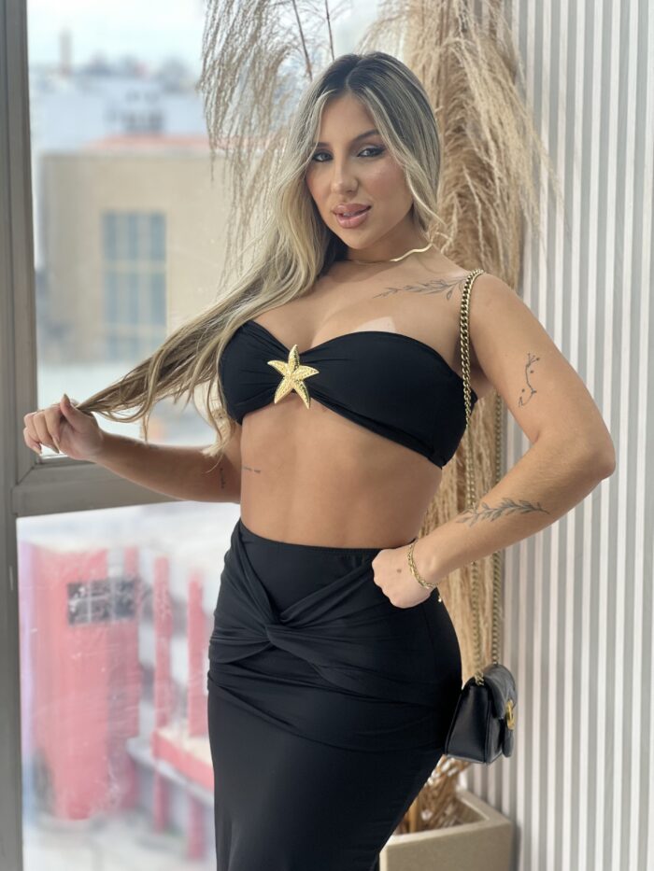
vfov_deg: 25.3
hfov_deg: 19.1
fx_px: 1939
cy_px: 436
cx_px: 327
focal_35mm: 77
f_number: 2.8
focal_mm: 9
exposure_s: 1/120
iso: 100
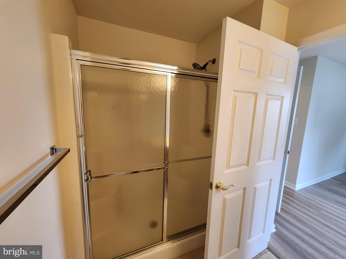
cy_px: 130
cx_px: 173
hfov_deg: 106.2
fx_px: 130
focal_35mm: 13
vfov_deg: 89.9
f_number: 2.2
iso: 250
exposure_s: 1/60
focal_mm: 2.2
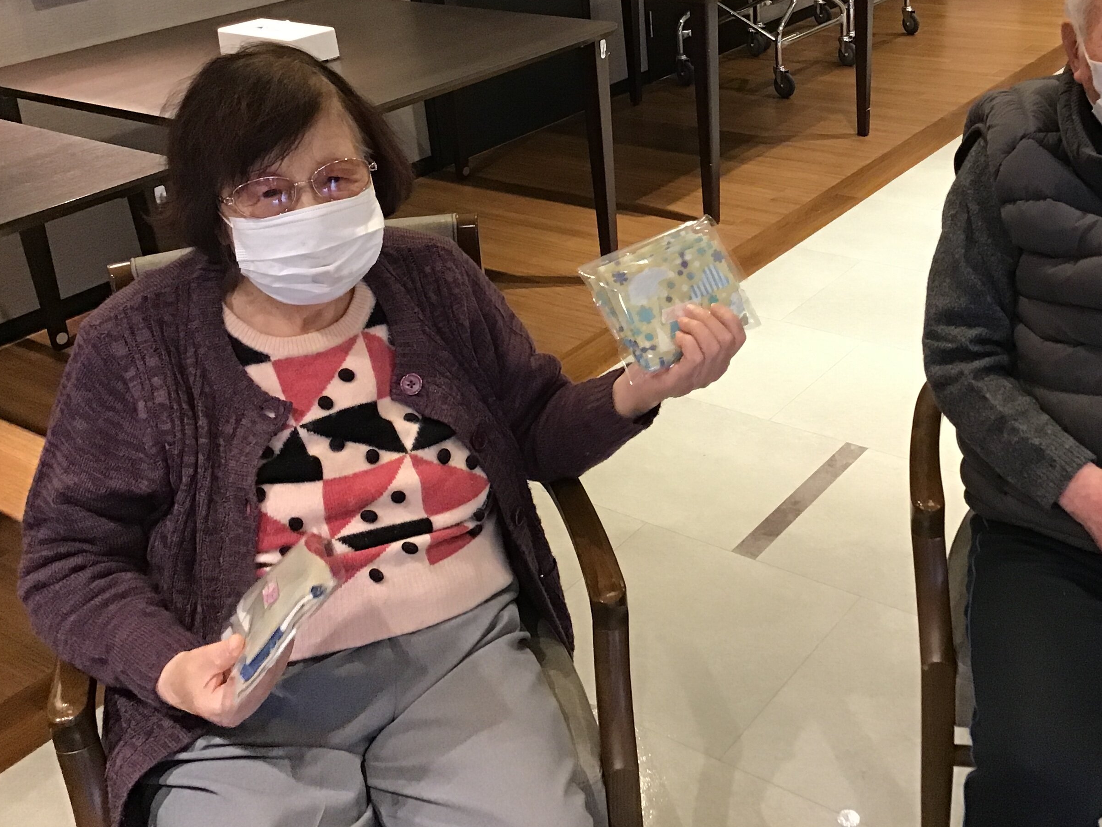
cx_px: 685
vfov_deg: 34.0
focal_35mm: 42
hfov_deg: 44.4
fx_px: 1337
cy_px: 269
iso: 160
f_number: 2.4
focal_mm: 3.3
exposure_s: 1/30
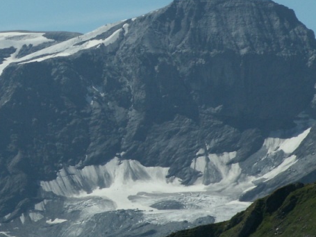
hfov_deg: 5.8
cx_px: 1
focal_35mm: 342
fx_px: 3121
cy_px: 85
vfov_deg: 4.3
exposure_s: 1/250
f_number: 8
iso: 50
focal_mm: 24.87
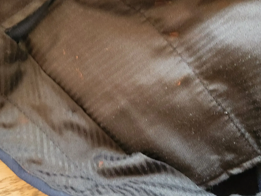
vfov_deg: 33.2
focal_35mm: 43
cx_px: 115
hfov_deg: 43.8
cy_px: 58
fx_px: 324
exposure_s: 1/60
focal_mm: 5.4
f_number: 1.8
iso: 800
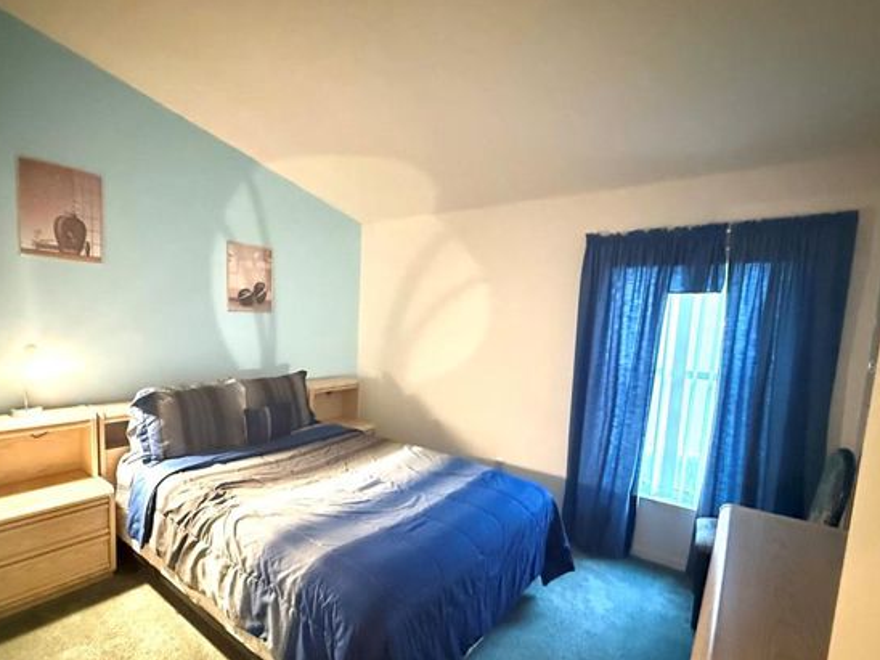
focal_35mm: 18
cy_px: 366
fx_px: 458
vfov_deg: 71.4
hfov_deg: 87.0
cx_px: 369
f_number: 2.2
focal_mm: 2.22
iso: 1250
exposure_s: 1/30
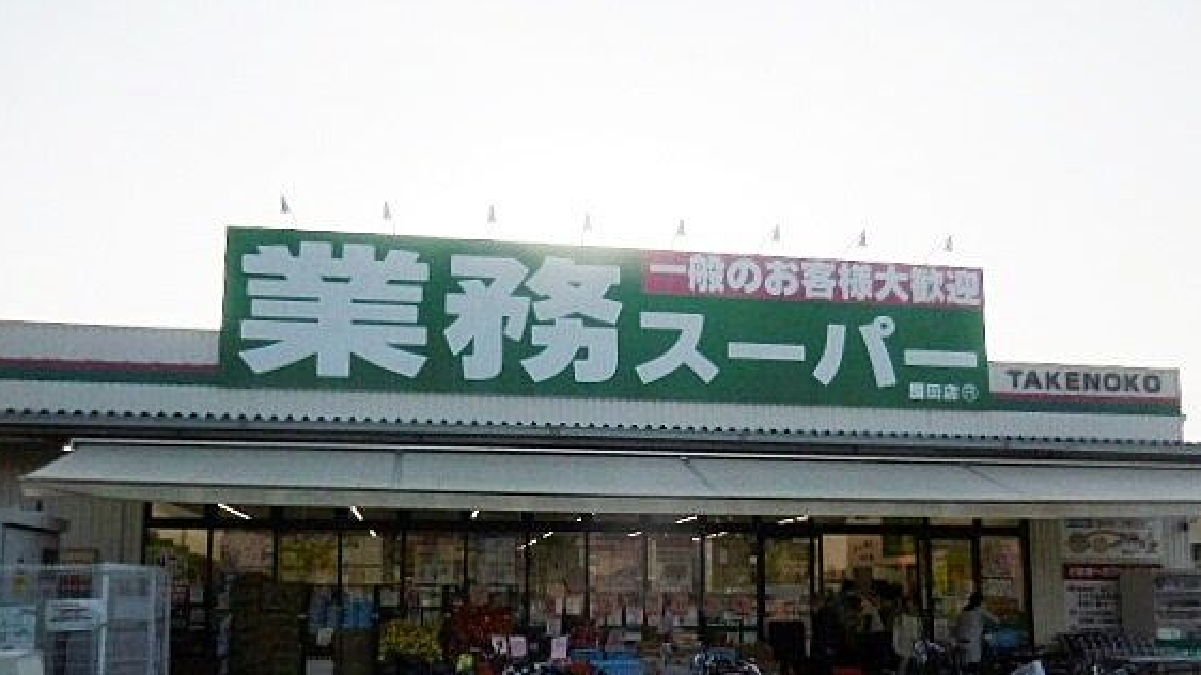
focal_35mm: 31
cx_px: 605
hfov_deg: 62.6
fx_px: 987
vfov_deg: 37.2
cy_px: 472
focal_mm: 4.5
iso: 125
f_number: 3.3
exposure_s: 1/1250
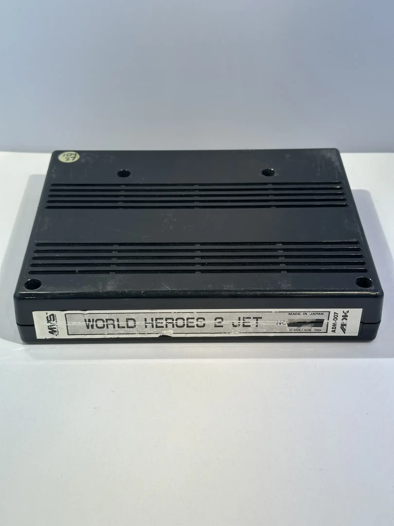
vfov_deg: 39.7
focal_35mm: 48
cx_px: 197
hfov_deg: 30.3
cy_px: 263
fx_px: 728
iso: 50
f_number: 1.78
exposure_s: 1/50
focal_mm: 6.86
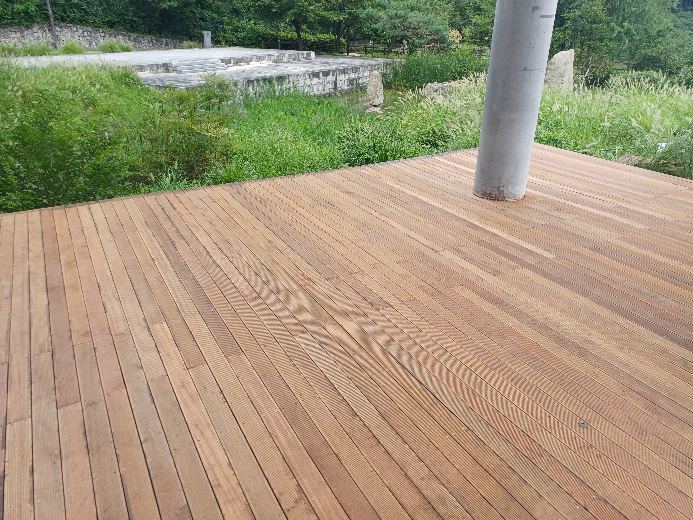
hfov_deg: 69.4
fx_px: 500
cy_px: 260
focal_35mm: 25
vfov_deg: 54.9
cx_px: 346
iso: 50
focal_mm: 4.65
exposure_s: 1/265
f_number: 1.8
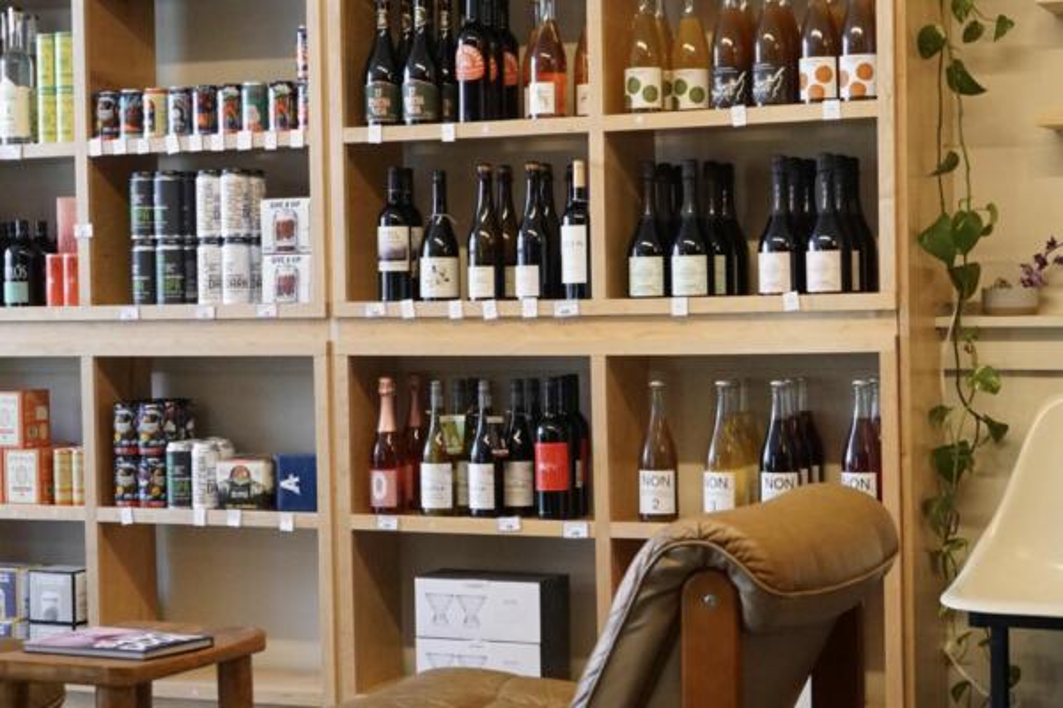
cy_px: 354
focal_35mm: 51
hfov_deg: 38.9
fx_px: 1506
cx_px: 532
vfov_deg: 26.5
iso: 4000
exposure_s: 1/160
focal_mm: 34
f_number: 4
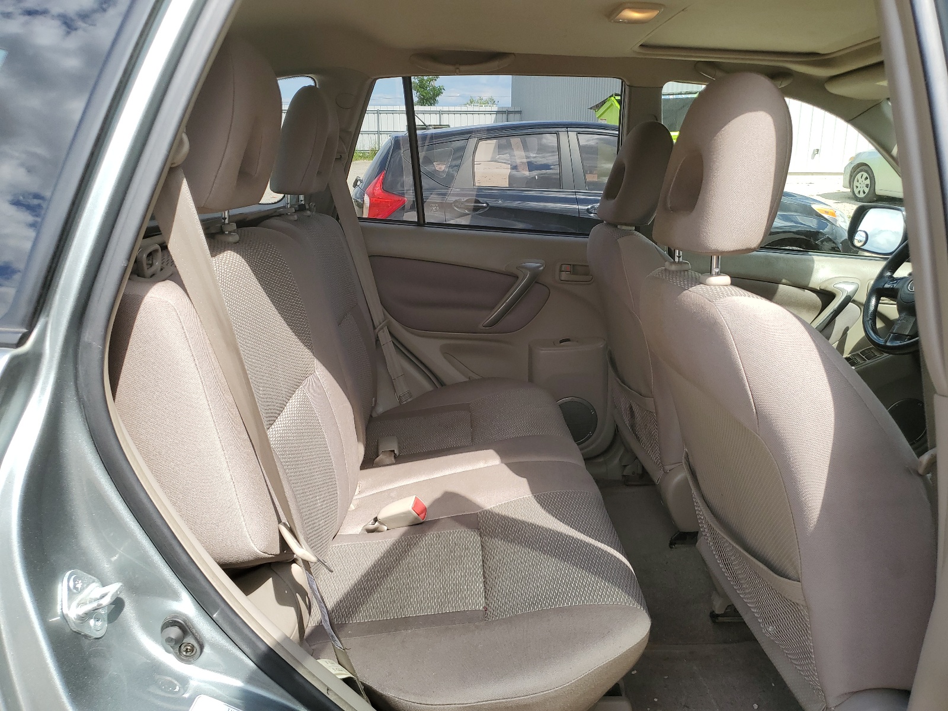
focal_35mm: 26
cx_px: 474
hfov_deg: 67.3
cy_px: 356
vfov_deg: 53.1
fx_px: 712
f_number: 1.5
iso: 50
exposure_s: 1/909
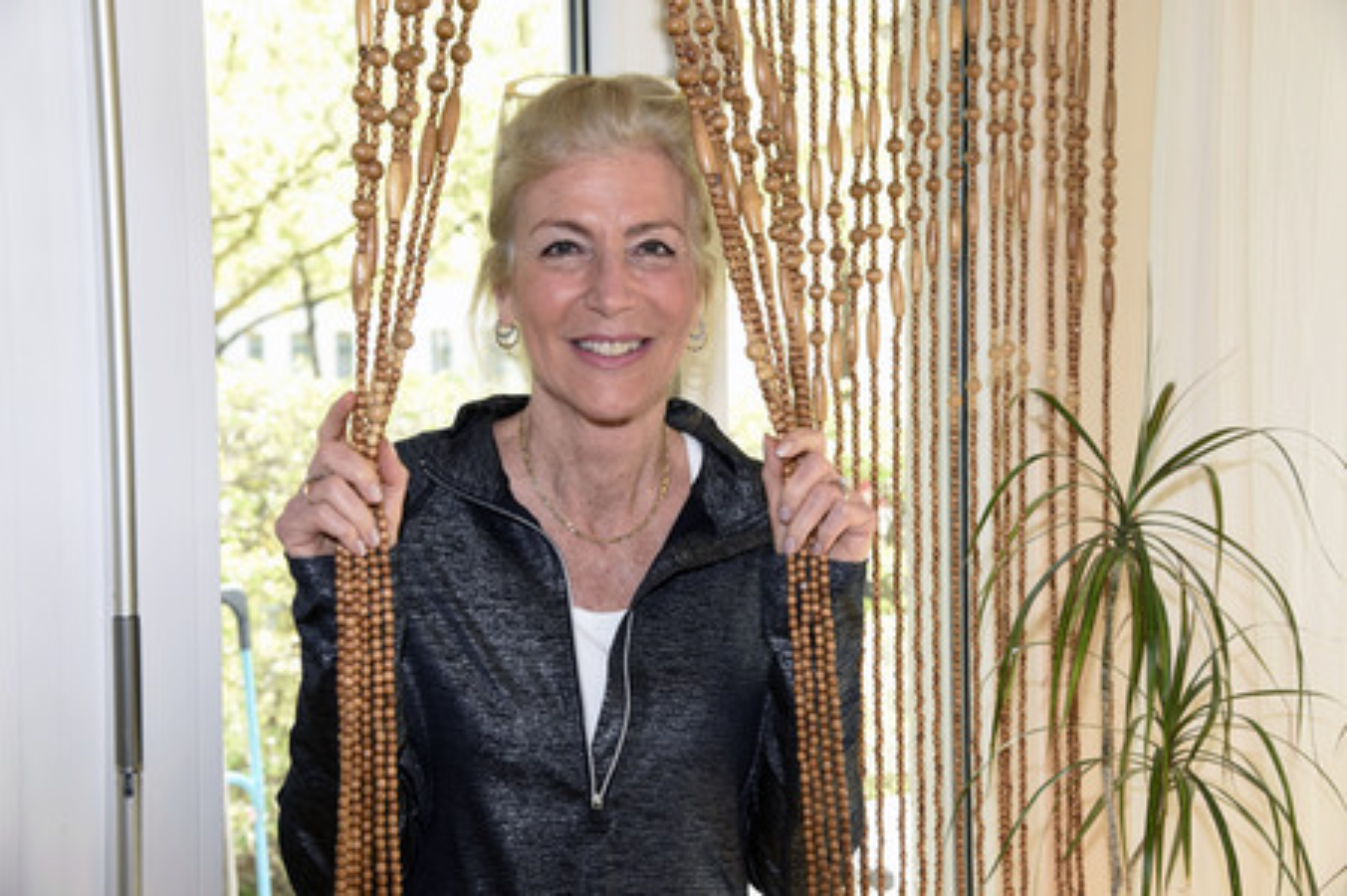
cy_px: 448
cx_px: 674
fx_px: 2056
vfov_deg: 24.6
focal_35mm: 55
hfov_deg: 36.3
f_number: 6.3
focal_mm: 55
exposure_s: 1/100
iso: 1000
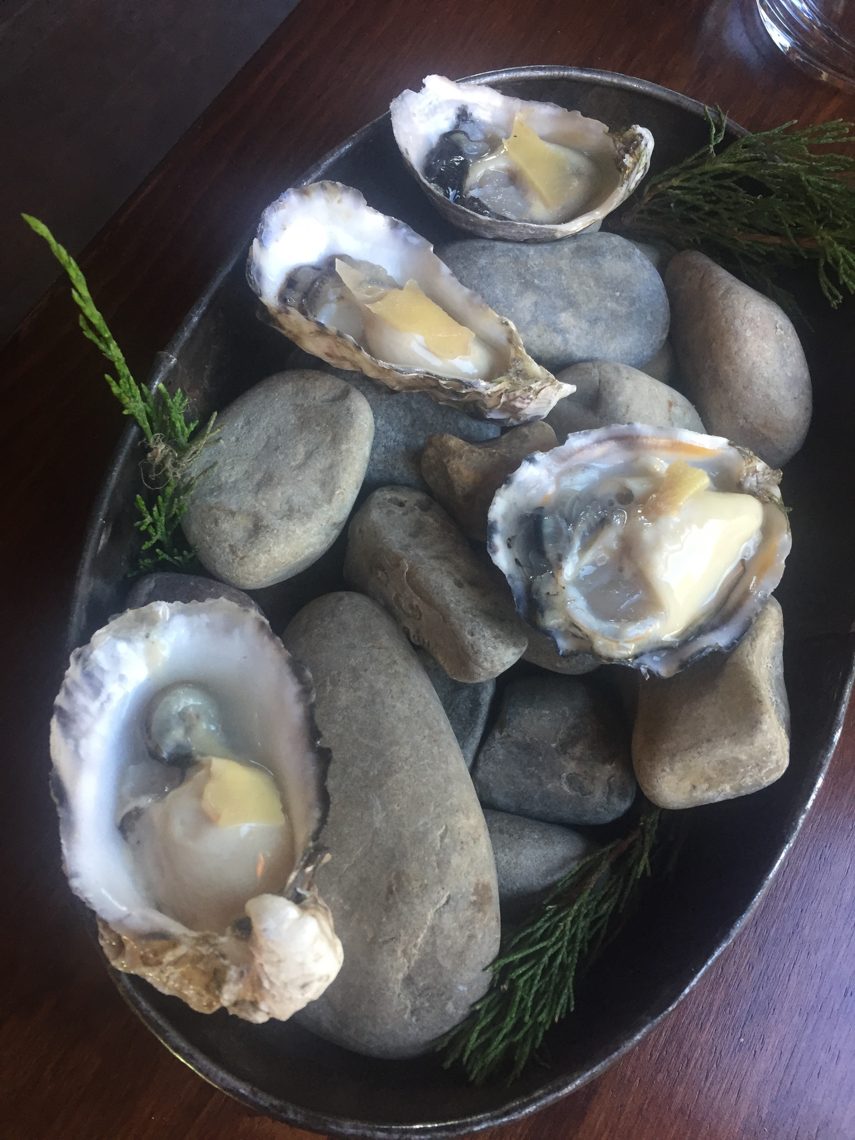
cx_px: 428
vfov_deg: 61.7
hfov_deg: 48.2
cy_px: 570
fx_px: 955
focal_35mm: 29
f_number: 2.2
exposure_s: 1/30
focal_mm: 4.15
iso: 100
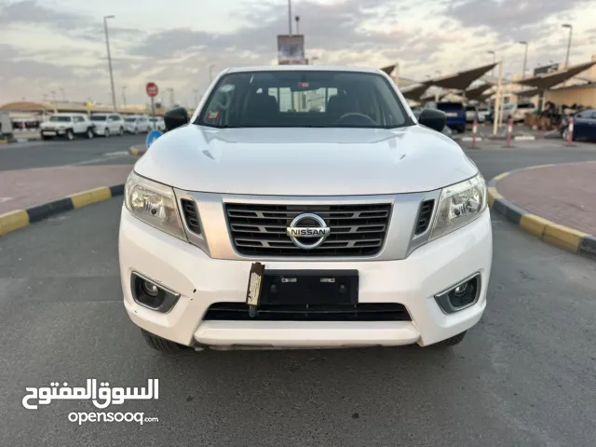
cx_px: 298
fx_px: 413
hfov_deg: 71.6
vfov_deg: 56.8
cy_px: 224
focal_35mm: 24
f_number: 1.78
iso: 64
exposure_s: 1/187
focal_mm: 6.86
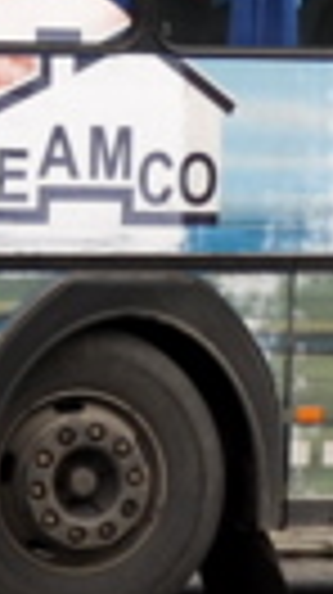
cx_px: 306
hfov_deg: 2.1
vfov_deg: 3.7
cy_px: -266
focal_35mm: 588
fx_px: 9247
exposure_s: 1/250
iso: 200
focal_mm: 55
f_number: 8
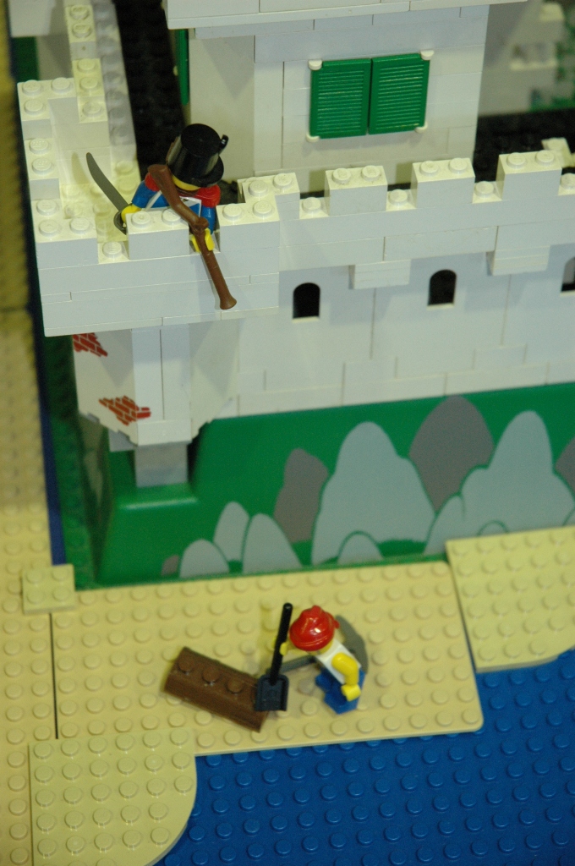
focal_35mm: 105
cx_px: 288
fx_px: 2522
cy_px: 433
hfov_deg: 13.0
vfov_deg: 19.5
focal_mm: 70
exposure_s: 1/30
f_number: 5.6
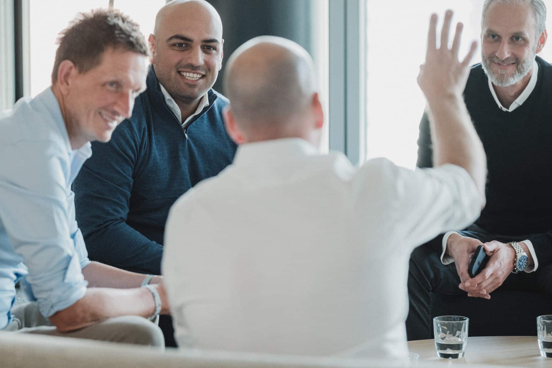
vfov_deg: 8.5
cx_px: 245
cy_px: 175
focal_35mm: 161
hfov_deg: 12.8
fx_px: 2468
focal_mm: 75
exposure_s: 1/180
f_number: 1.8
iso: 1000
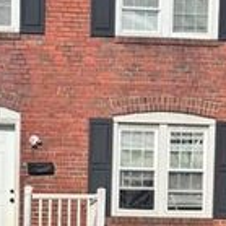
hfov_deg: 17.0
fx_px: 753
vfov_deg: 16.3
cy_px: 276
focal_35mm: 102
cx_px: 73
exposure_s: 1/4608
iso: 80
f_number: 1.78
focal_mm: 6.76
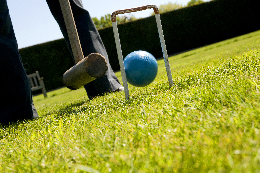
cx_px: 130
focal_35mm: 57
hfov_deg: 35.1
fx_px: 411
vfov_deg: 23.7
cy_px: 86
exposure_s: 1/400
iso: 200
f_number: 9
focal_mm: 38
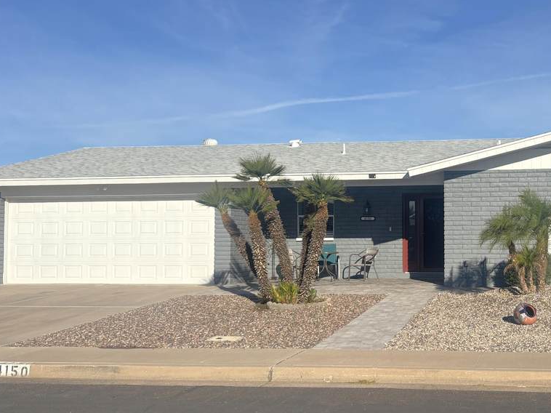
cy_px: 208
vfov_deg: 29.7
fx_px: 780
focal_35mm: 49
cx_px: 409
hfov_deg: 38.0
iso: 50
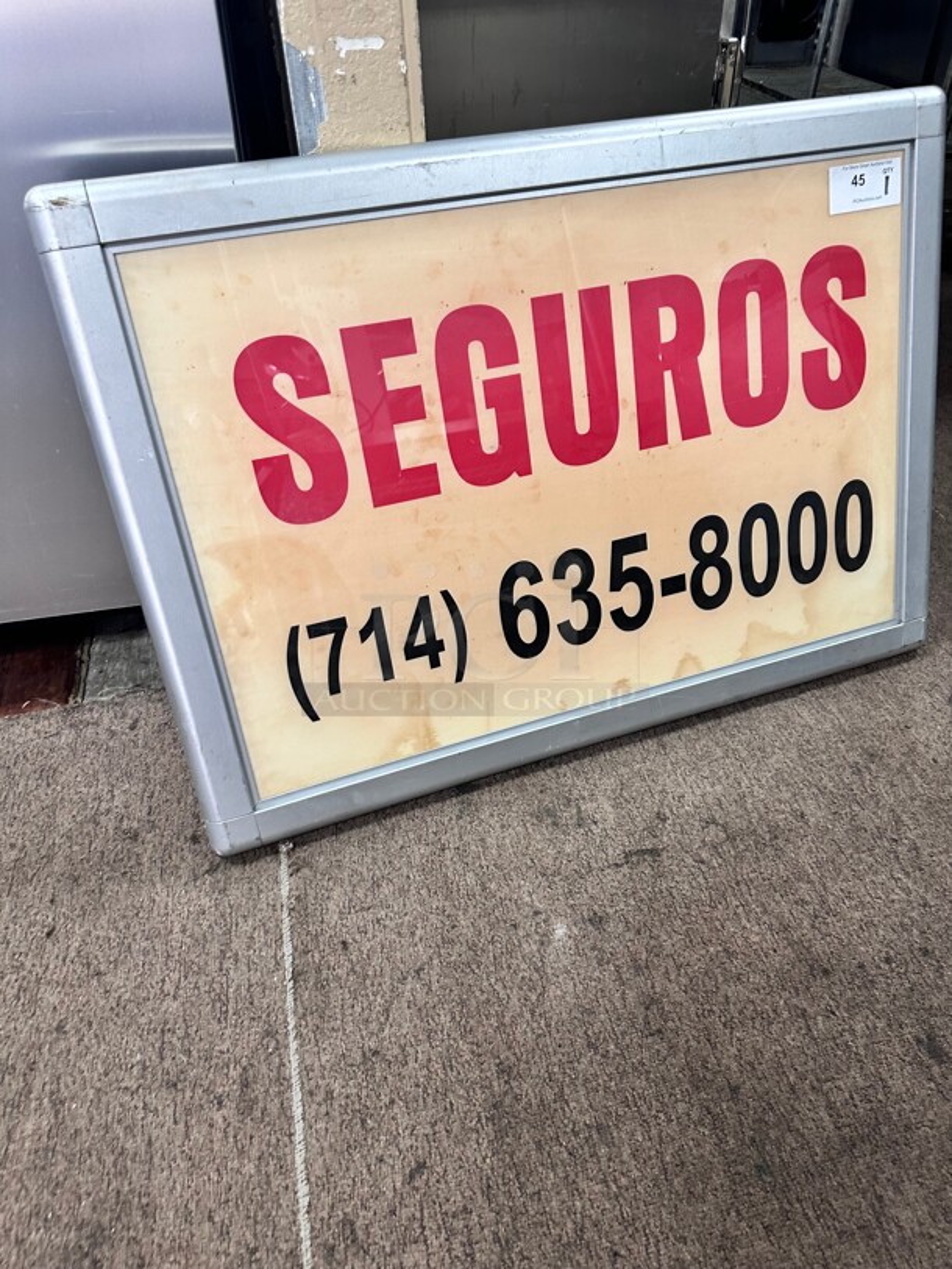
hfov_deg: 56.8
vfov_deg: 71.6
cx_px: 476
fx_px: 880
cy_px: 634
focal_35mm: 24
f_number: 1.78
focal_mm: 6.86
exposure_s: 1/67
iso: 250
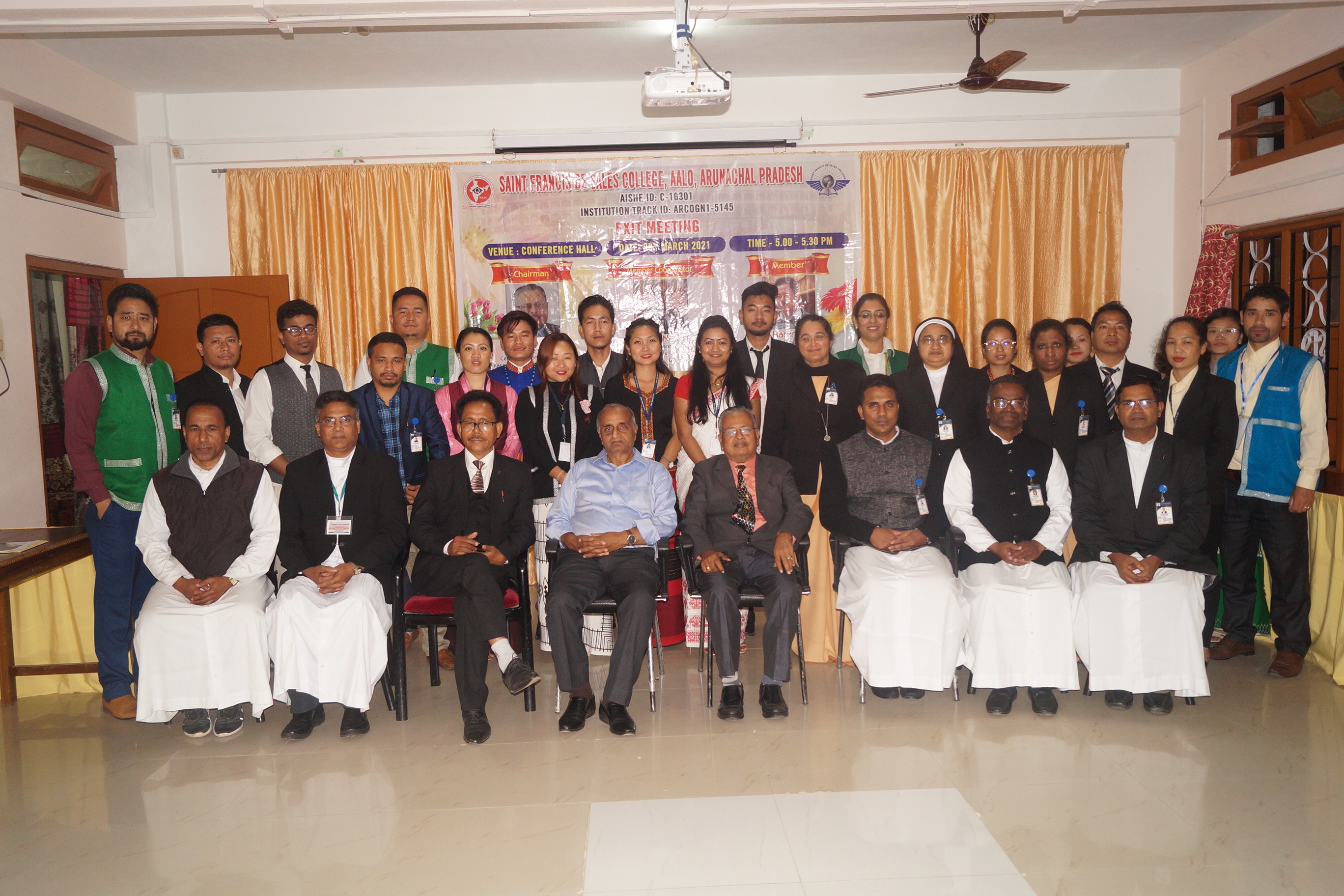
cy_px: 448
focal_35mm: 27
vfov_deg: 47.9
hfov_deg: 67.4
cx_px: 672
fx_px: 1008
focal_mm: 18
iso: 800
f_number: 3.5
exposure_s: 1/100
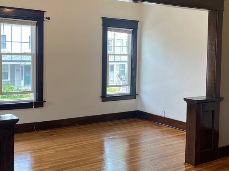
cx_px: 131
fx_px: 317
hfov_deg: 39.6
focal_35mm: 48
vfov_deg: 30.2
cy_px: 80
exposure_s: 1/120
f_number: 1.8
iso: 125
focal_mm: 4.25
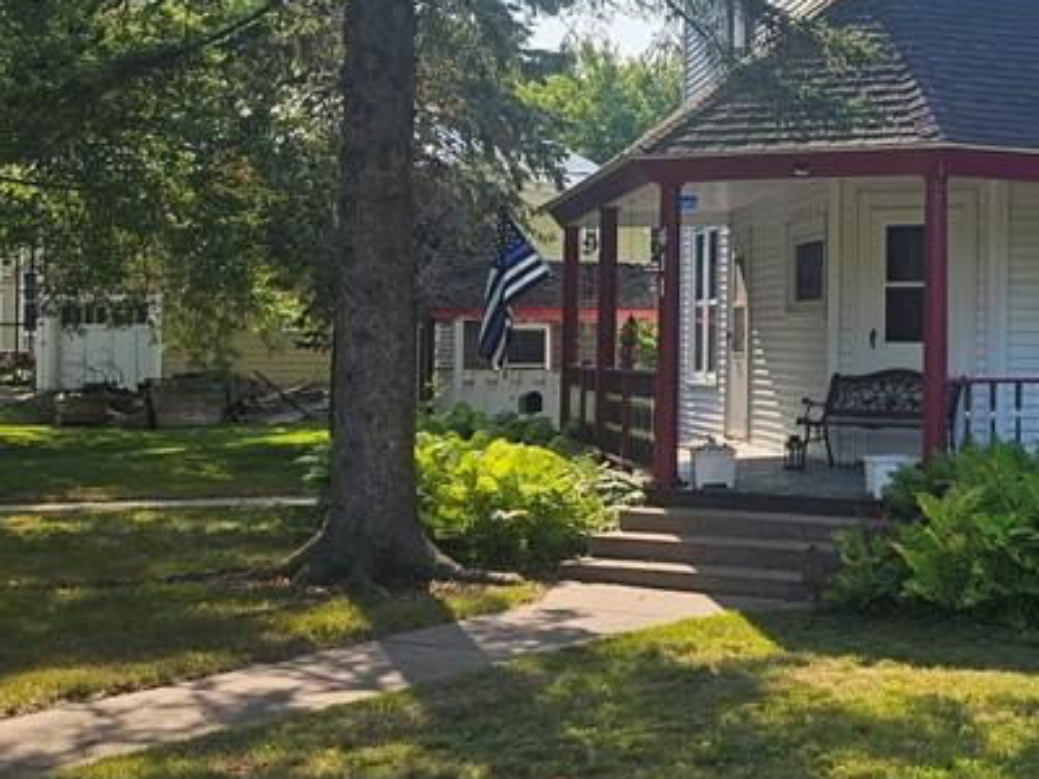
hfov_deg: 30.1
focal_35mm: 59
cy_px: 307
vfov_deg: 24.8
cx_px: 1081
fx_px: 1770
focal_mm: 5.4
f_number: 1.8
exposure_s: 1/1099
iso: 25
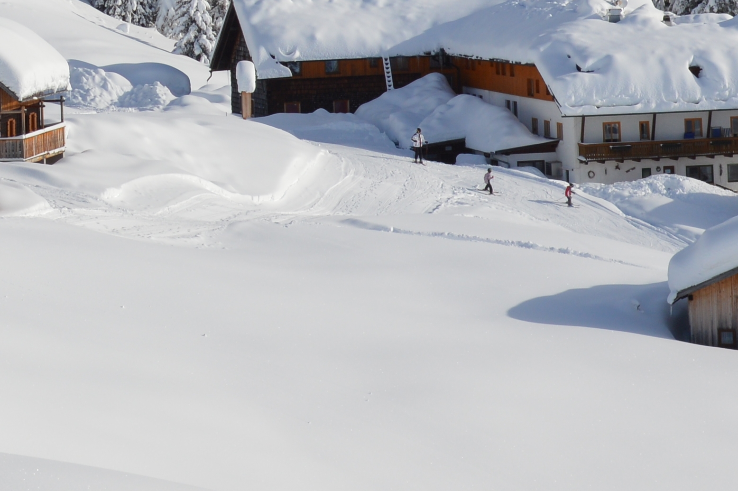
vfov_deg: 6.7
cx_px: 94
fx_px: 4157
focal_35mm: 203
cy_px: -236
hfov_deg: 10.1
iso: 100
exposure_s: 1/320
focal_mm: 35
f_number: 9
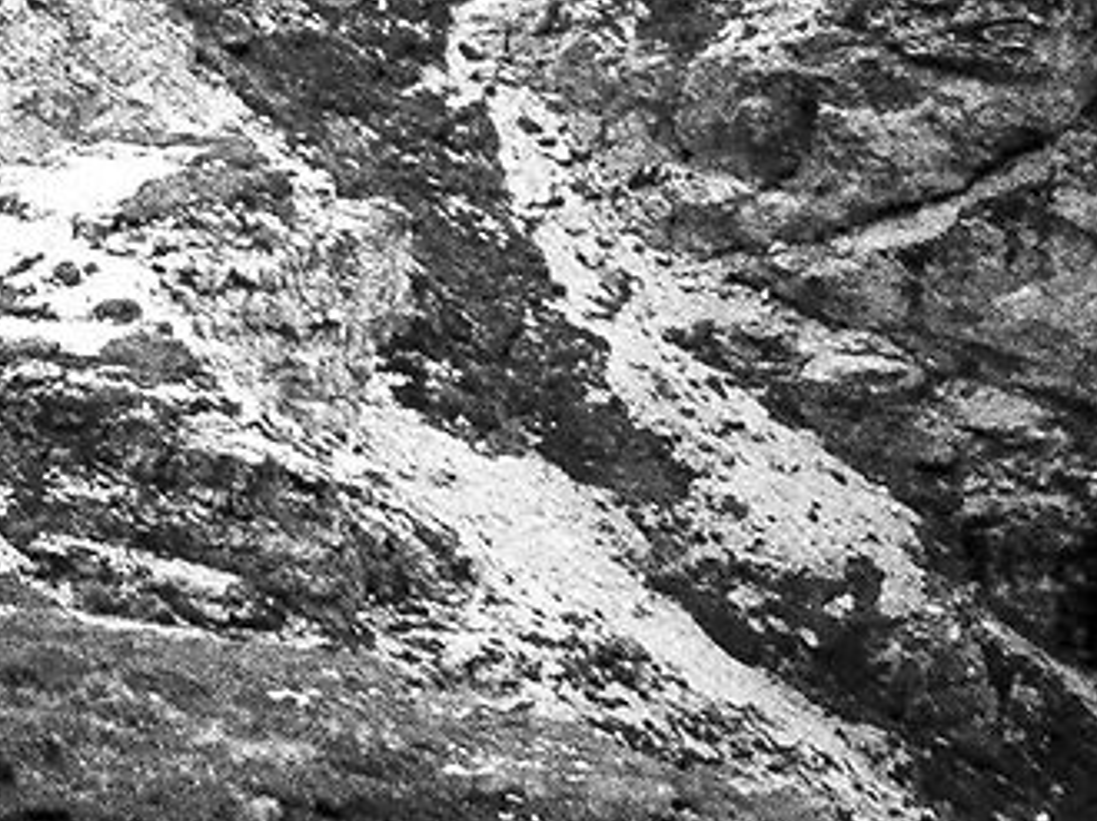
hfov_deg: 7.2
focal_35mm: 262
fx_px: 8297
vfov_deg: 5.4
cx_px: -1263
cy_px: -1290
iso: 200
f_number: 4
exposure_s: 1/1000
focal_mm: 18
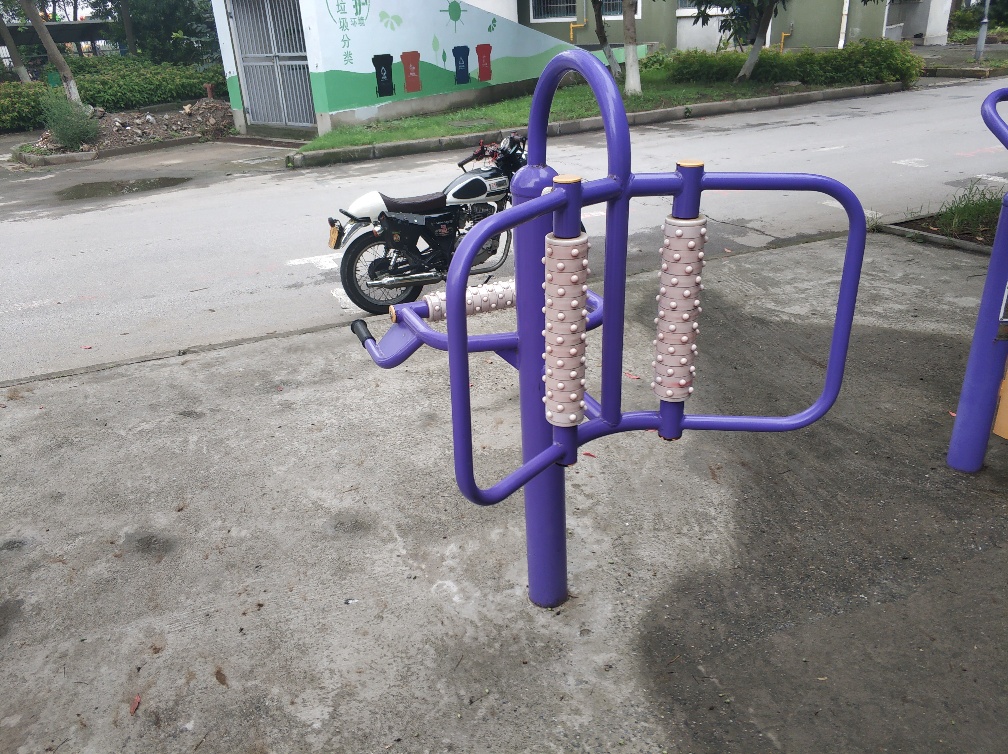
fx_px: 785
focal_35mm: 27
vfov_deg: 51.3
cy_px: 377
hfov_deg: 65.4
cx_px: 504
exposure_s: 1/154
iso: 100
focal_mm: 3.82
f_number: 1.8
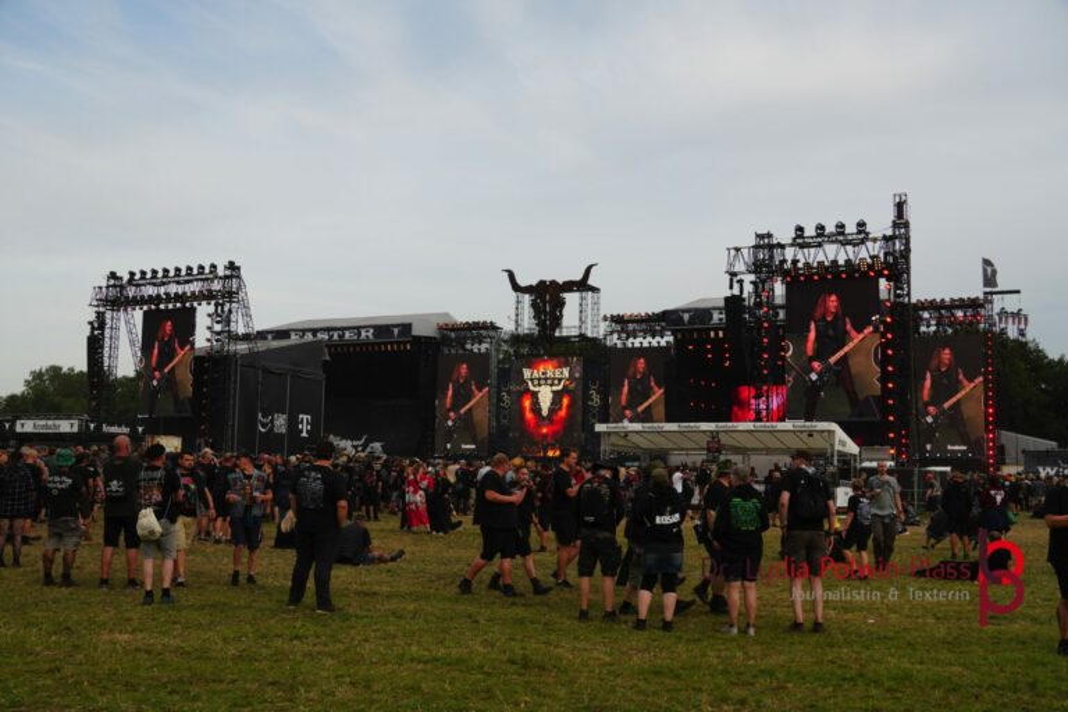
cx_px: 534
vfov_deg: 35.5
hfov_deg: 51.3
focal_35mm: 38
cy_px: 356
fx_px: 1112
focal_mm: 25
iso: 100
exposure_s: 1/125
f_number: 8
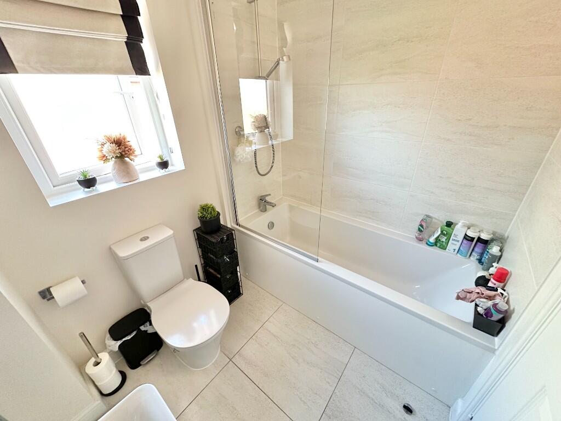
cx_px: 280
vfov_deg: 85.7
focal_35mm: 14
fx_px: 227
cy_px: 210
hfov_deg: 102.1
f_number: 2.2
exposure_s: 1/60
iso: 500
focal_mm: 2.22
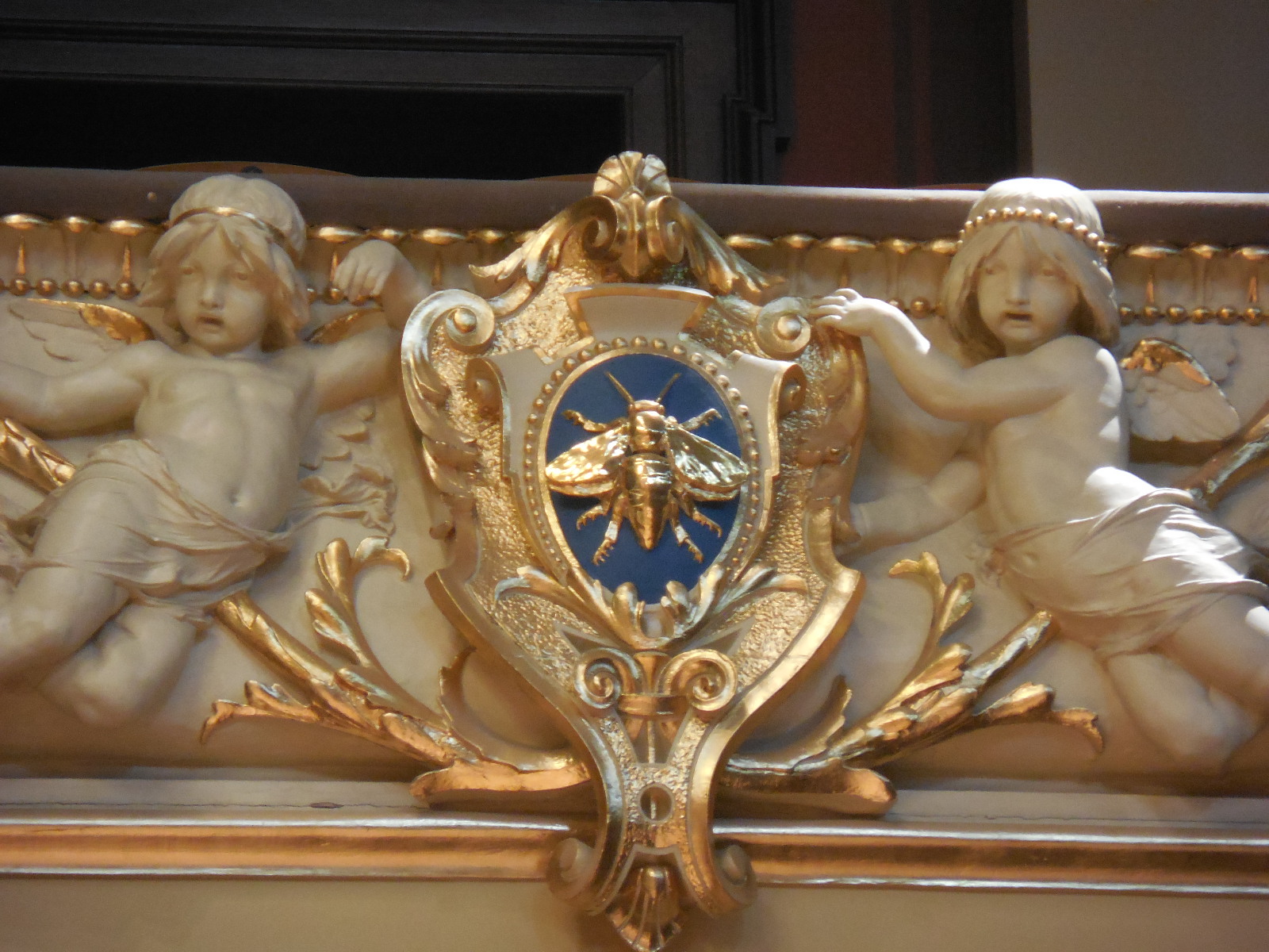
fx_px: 10998
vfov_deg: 5.0
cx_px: 634
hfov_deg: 6.6
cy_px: 476
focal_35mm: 300
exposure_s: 1/10
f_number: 6.3
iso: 800
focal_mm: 54
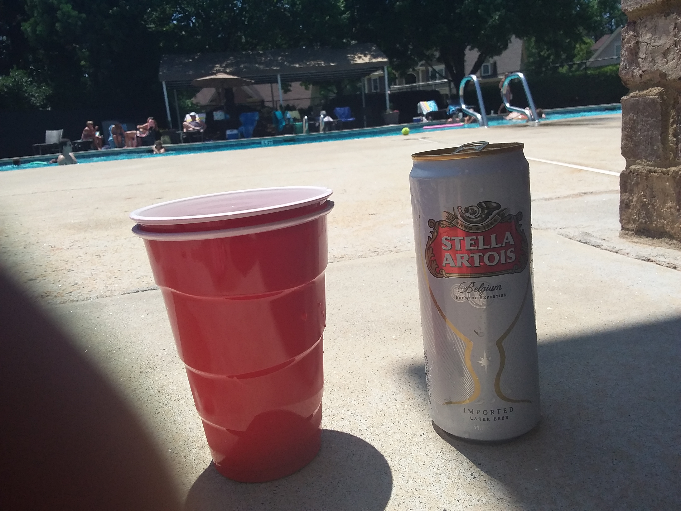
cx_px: 340
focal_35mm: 27
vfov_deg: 51.4
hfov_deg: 65.3
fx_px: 531
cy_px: 256
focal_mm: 2.91
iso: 40
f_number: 1.9
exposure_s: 1/1819
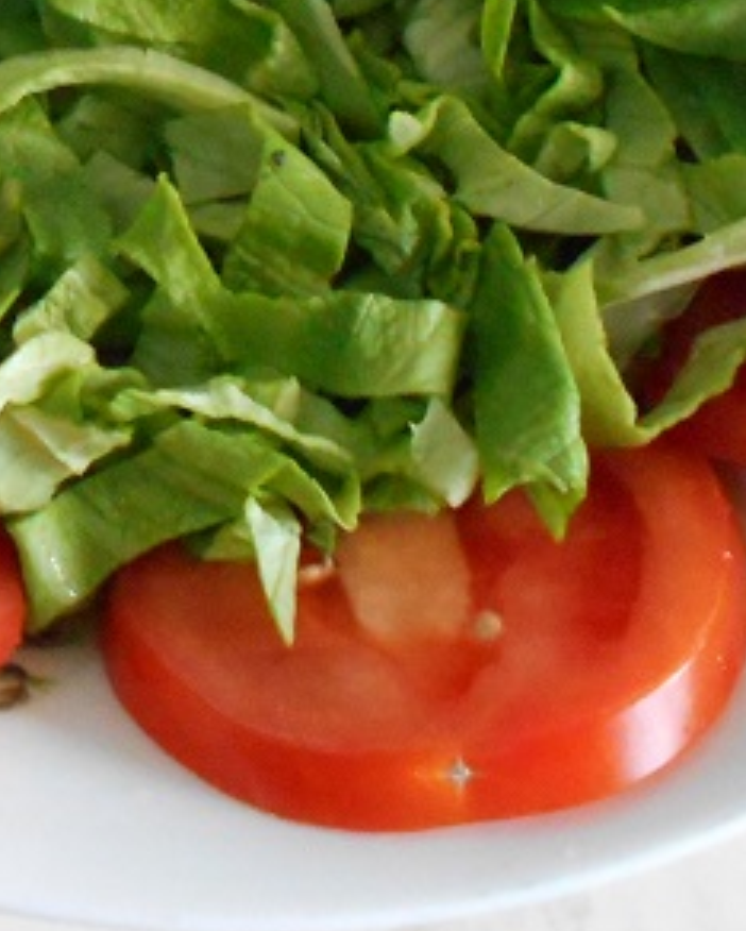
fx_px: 2454
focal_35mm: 89
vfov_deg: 20.4
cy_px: -118
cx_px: -57
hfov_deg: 16.8
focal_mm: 4.6
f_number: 3.2
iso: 800
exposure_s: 1/40
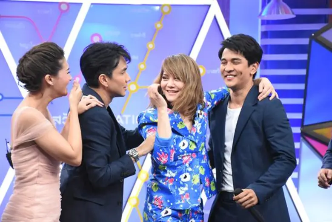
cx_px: 166
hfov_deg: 19.4
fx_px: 969
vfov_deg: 13.1
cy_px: 111
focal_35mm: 105
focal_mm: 70
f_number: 5
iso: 6400
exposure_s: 1/320
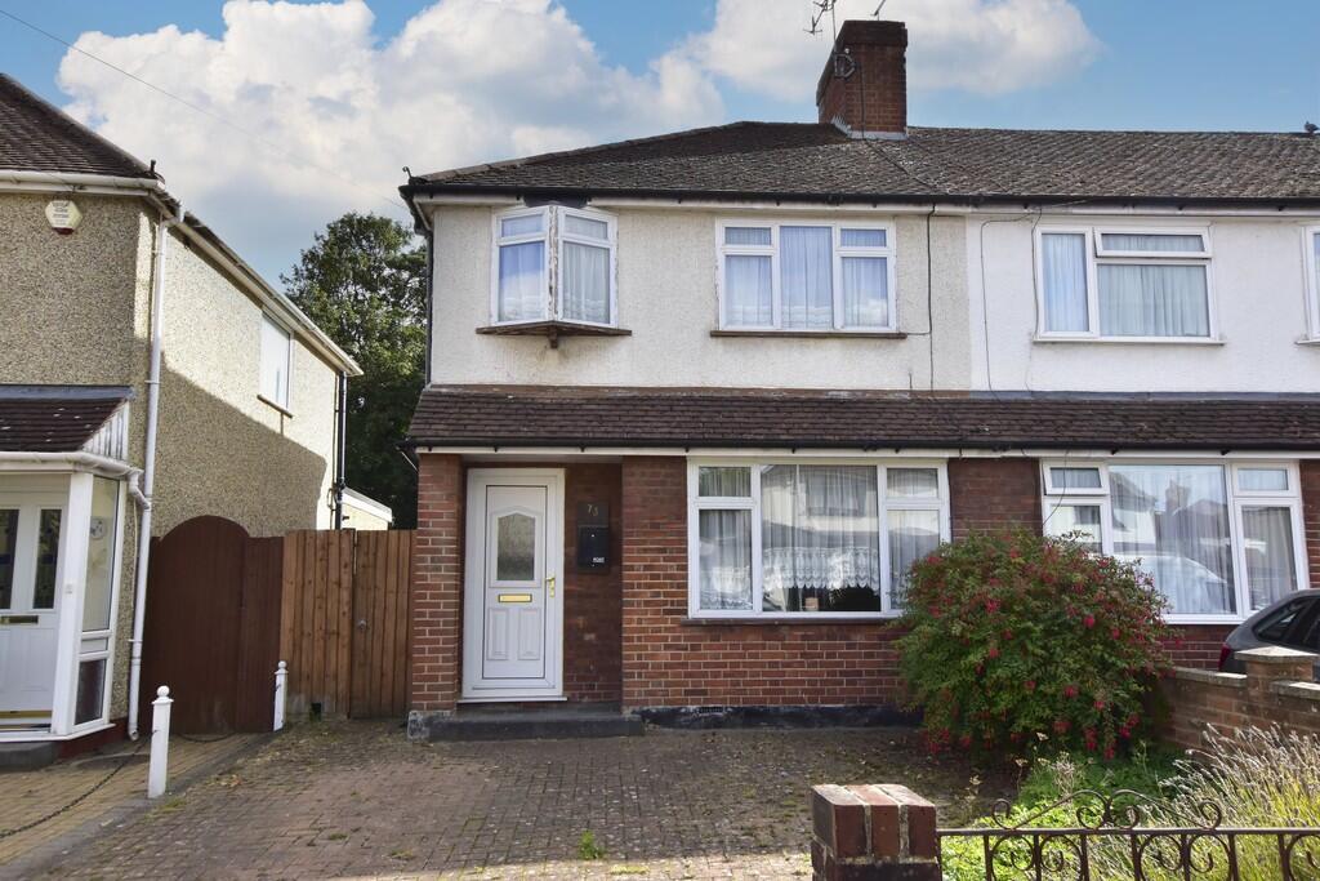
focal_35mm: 24
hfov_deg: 73.7
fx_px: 880
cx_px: 660
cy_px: 440
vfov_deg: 53.1
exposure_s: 1/640
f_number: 8
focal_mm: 16
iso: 640
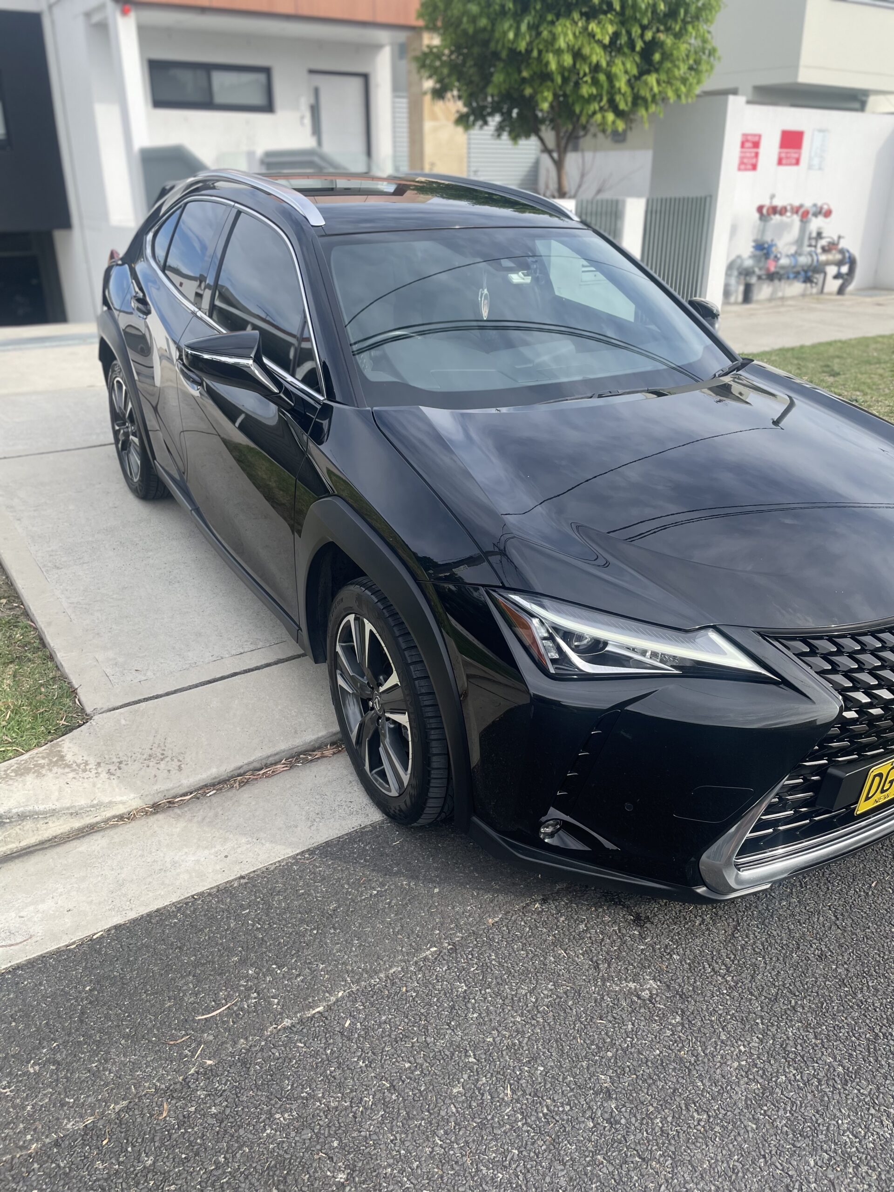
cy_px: 596
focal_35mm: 26
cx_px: 447
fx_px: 895
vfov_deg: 67.3
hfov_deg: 53.1
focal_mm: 4.2
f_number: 1.6
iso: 50
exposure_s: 1/1319
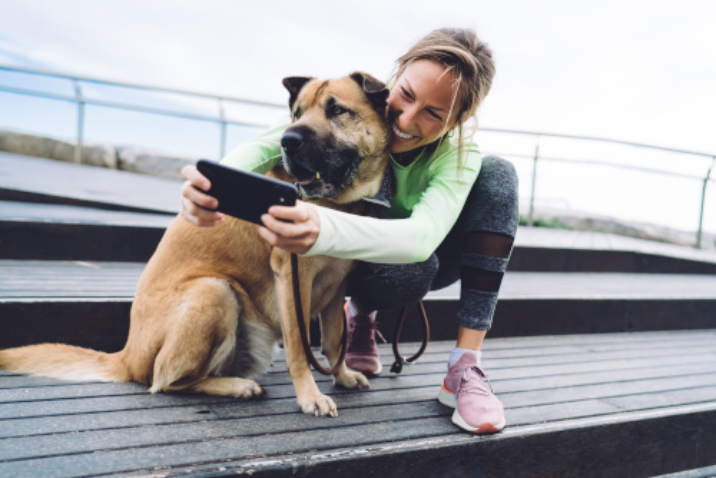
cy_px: 239
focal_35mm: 35
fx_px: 696
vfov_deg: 37.9
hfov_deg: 54.4
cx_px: 358
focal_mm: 35
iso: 125
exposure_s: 1/640
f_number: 2.8
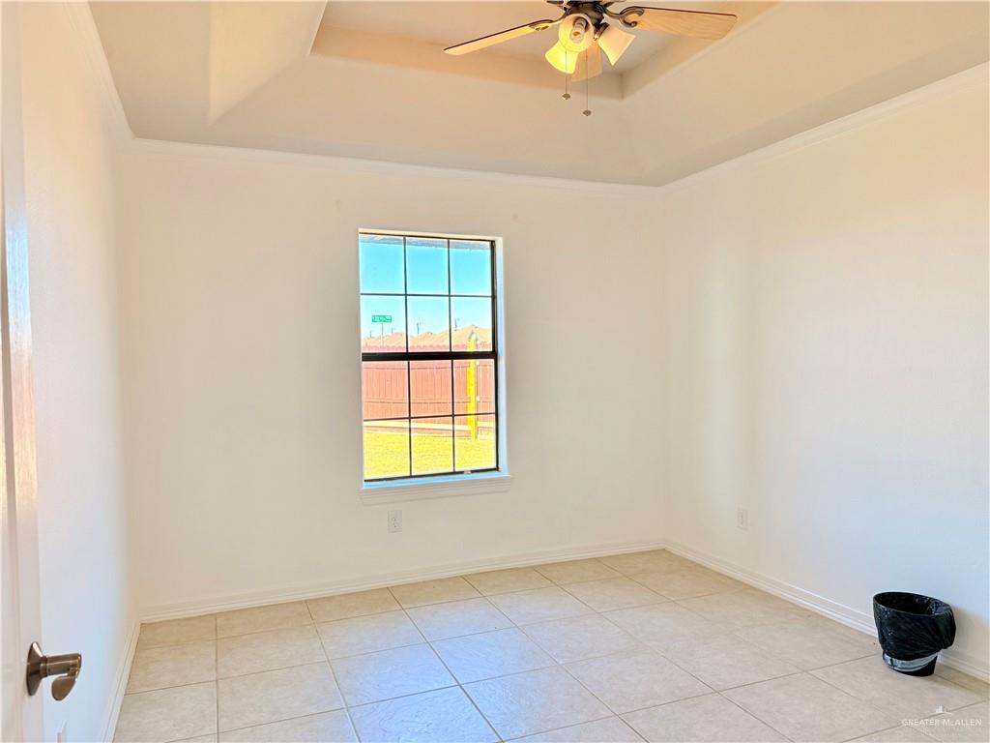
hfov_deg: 71.6
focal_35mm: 24
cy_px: 372
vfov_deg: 56.8
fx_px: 686
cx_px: 495
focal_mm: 6.76
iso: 160
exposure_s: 1/237
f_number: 1.78
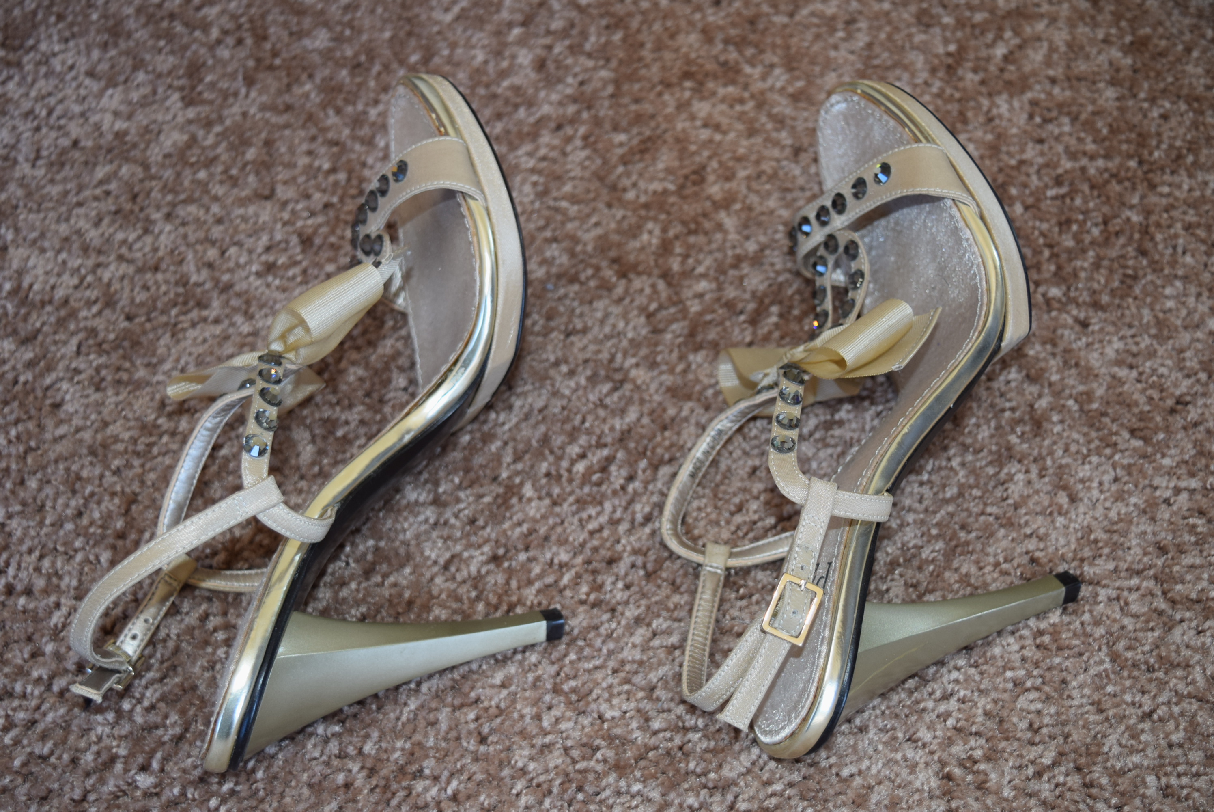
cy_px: 406
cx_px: 607
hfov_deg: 36.8
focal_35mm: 54
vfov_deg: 25.1
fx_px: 1822
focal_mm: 36
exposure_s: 1/60
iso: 450
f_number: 4.8
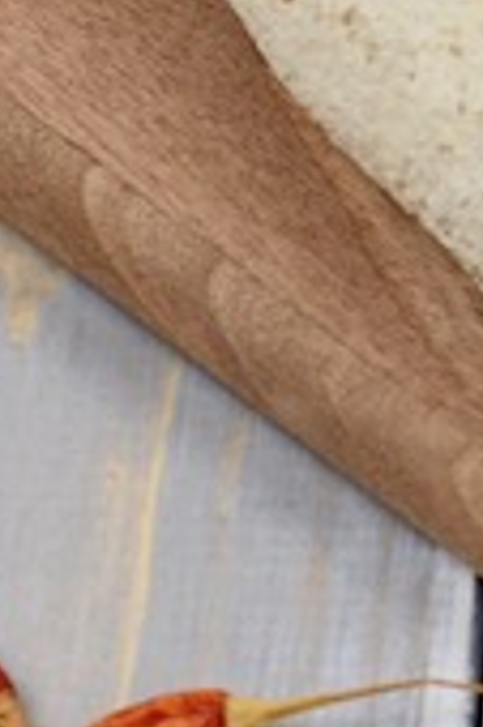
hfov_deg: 1.4
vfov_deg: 2.2
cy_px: -30
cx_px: 1293
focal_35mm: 950
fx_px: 19157
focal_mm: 105
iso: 400
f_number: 5.6
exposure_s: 1/125
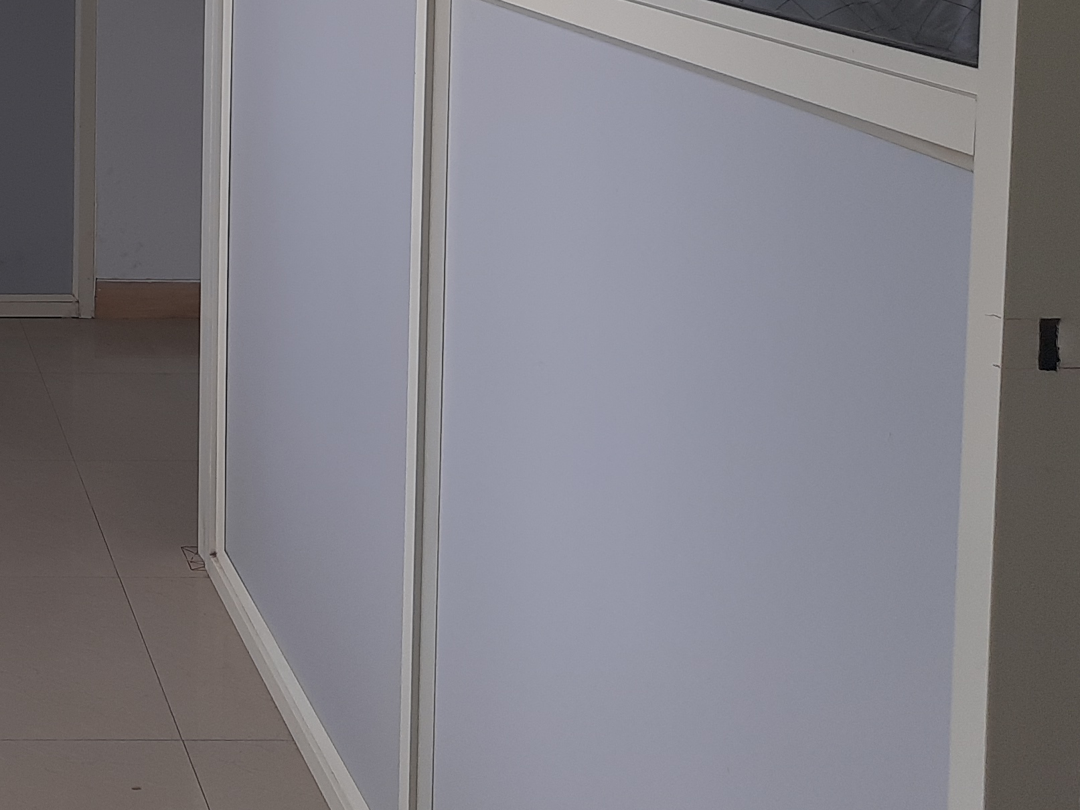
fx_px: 1935
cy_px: -94
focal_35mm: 62
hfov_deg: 27.5
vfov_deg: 22.3
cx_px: -209
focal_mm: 4.6
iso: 20
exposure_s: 1/100
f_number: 2
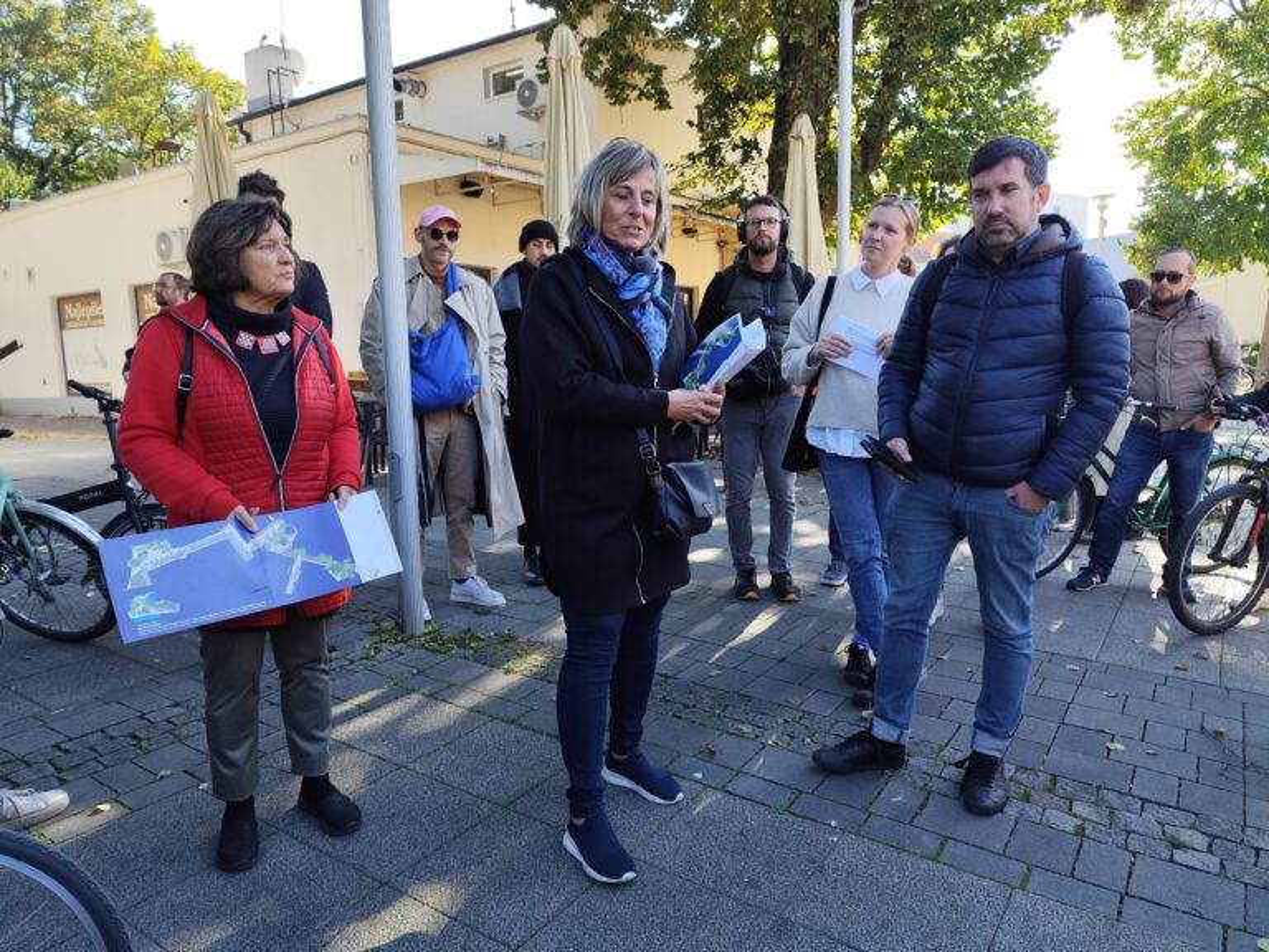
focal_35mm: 23
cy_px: 476
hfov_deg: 73.9
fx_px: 843
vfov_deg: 58.9
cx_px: 634
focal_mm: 6.19
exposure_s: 1/185
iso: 50
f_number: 1.65
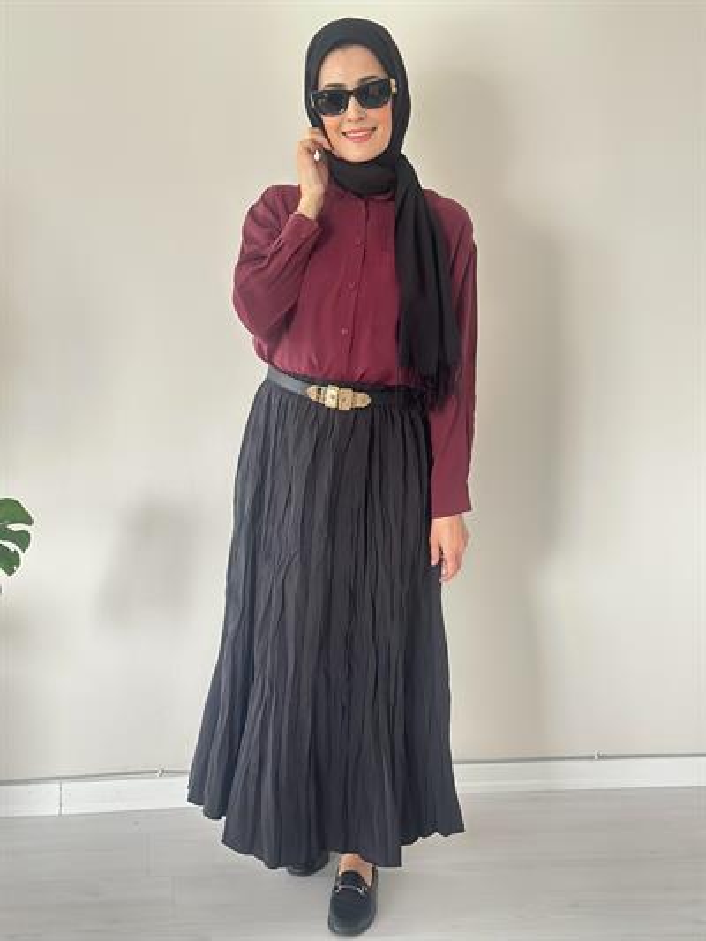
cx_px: 353
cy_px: 470
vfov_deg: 39.6
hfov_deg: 30.3
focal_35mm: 48
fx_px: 1305
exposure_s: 1/58
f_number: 1.78
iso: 400
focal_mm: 6.86
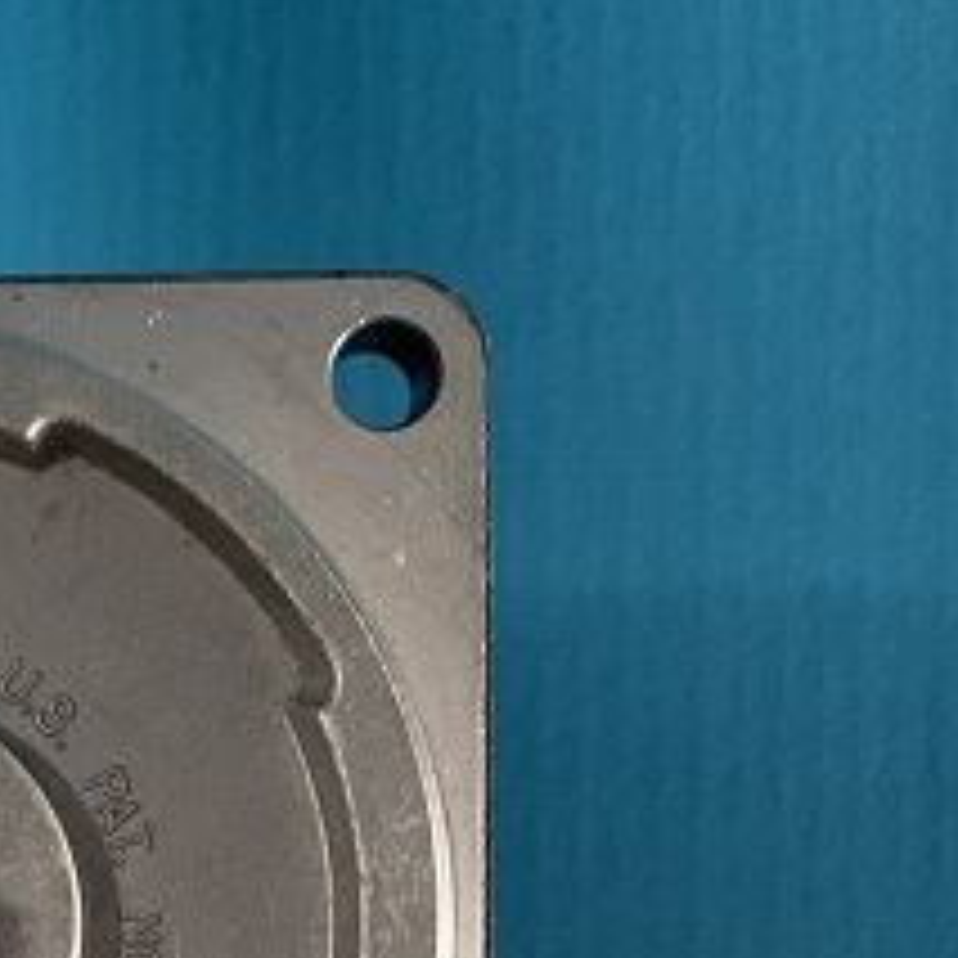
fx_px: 2724
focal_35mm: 87
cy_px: 1077
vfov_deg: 19.1
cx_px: -263
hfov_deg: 18.6
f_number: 1.8
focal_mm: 4.25
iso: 500
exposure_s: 1/30
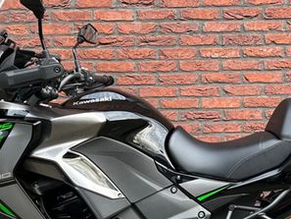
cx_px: 180
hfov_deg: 34.2
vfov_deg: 25.7
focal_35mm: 56
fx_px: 471
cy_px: 172
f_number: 1.5
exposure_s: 1/137
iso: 40
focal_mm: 5.7
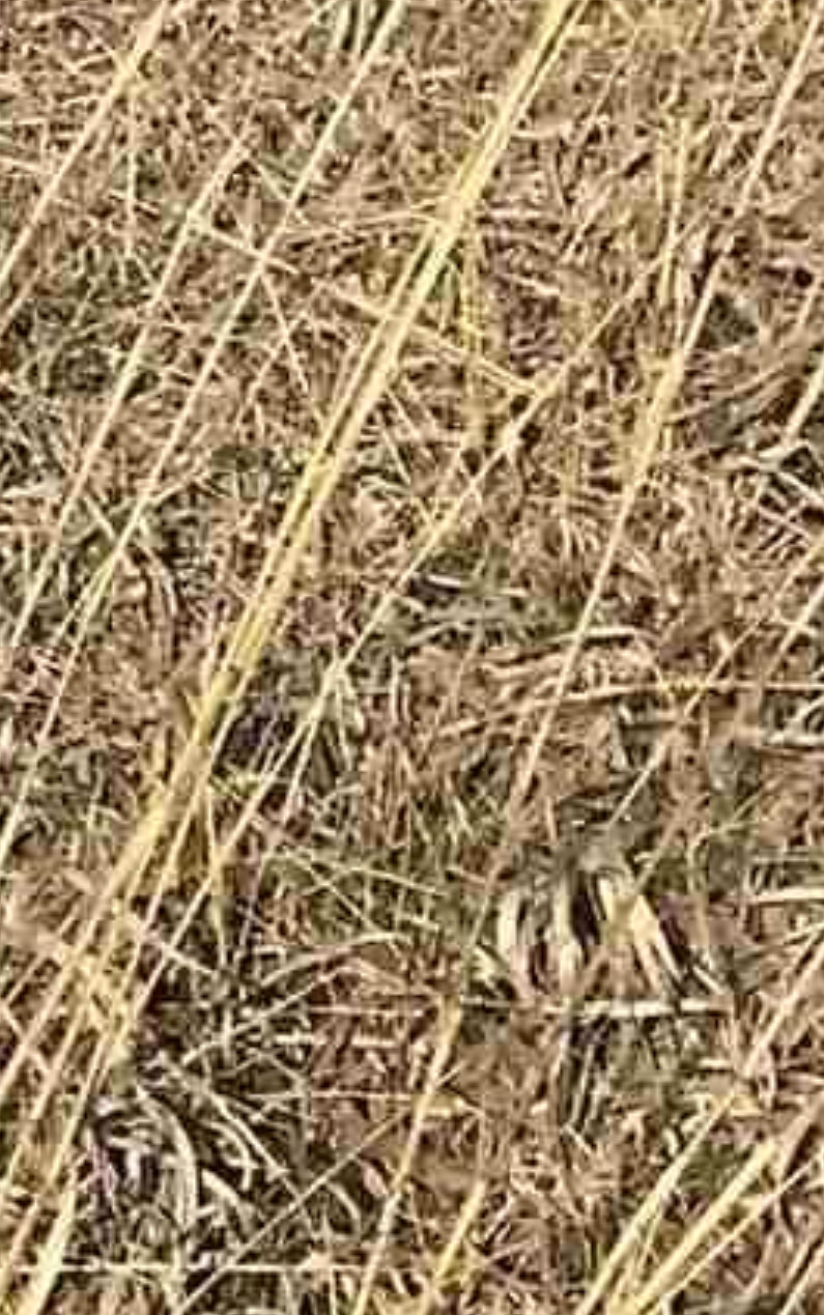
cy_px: -1243
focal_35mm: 223
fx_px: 7999
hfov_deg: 4.8
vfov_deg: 8.9
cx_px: -3420
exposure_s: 1/2320
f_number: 1.8
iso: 16
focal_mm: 3
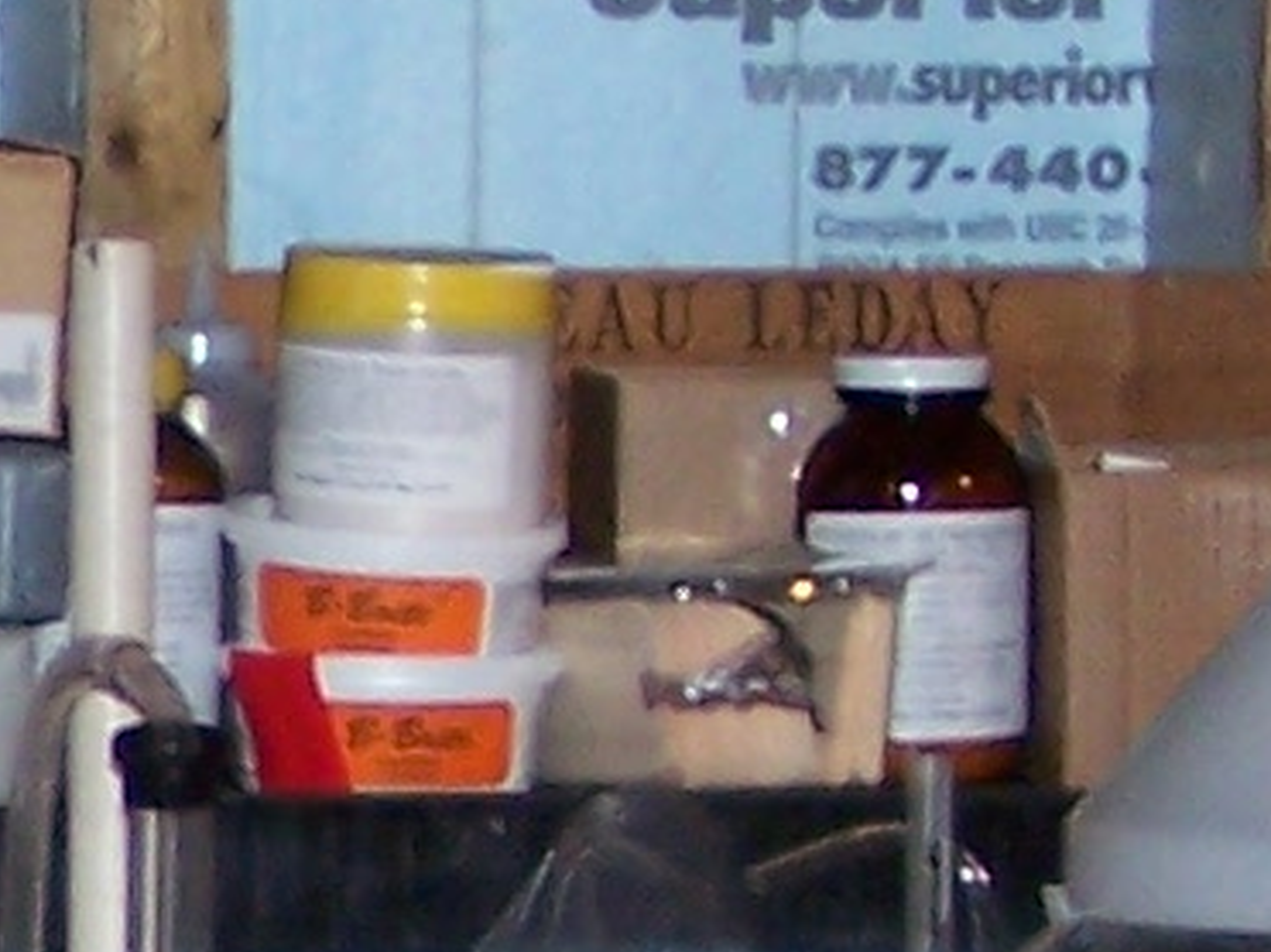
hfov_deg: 7.3
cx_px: -970
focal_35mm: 264
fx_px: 9690
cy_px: 818
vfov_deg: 5.6
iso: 140
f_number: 2.8
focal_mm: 6.3
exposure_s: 1/60
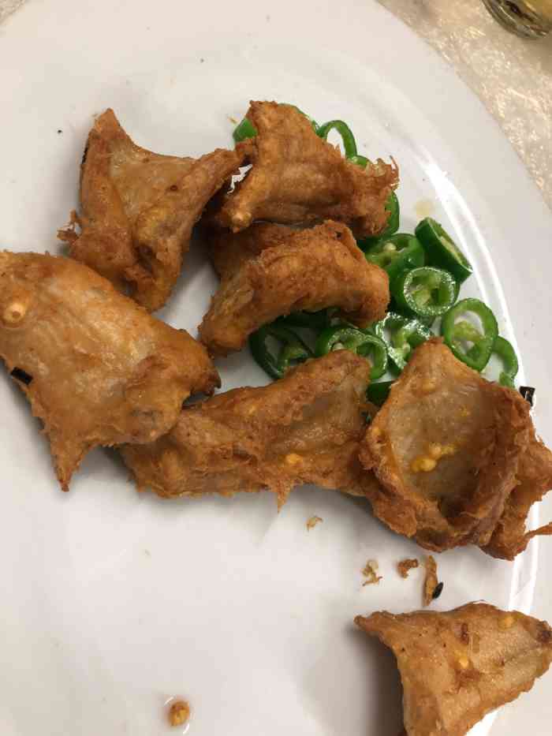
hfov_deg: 49.8
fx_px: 595
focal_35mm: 28
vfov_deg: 63.4
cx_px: 276
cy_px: 368
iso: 50
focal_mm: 4
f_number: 1.8
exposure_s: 1/17
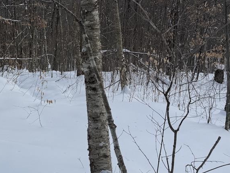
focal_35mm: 54
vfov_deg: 26.6
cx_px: 48
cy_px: 38
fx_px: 359
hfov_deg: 34.5
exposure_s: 1/2525
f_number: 1.78
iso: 80
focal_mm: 6.76
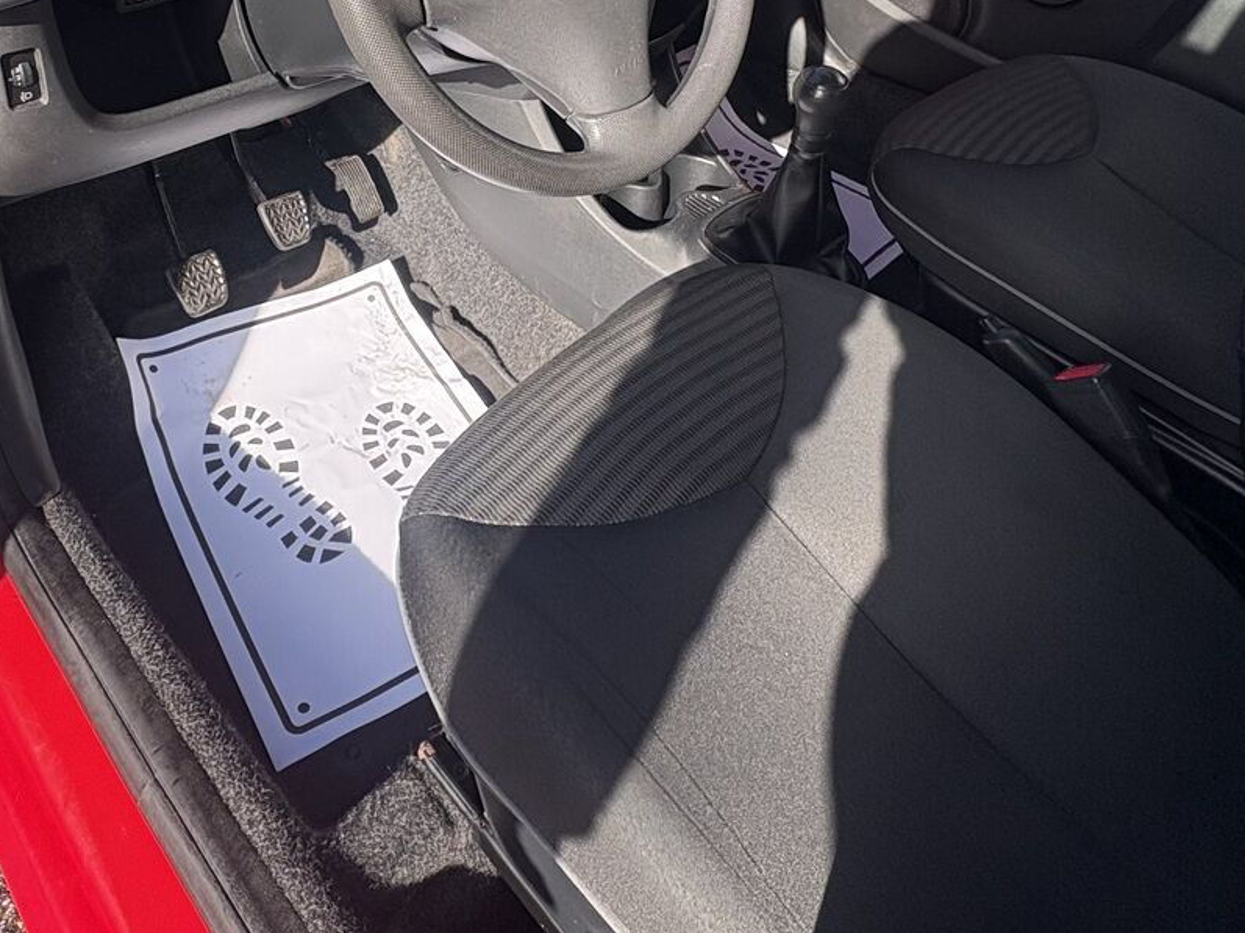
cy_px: 102
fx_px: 1078
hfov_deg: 59.3
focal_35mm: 30
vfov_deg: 43.0
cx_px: 473
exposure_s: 1/492
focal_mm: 2.22
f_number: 2.2
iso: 50
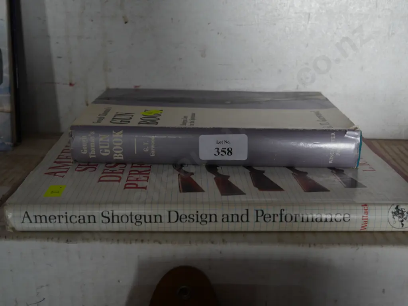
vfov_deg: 36.0
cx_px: 204
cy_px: 153
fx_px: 472
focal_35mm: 40
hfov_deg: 46.8
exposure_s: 1/60
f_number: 4.5
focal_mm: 20
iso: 250
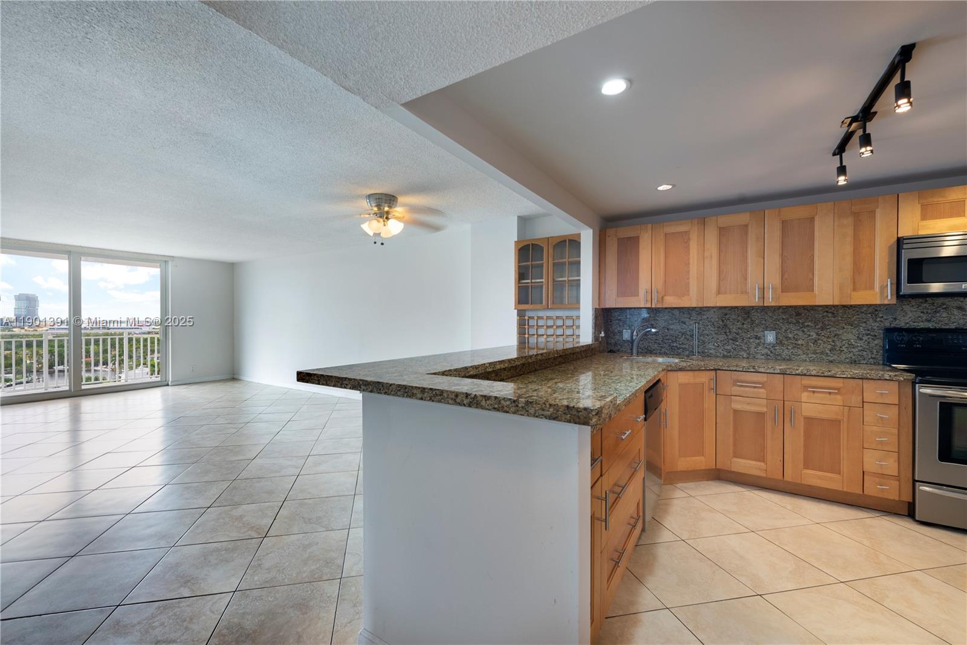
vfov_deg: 81.2
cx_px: 484
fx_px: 376
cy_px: 322
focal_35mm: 14
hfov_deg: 104.2
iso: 640
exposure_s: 1/200
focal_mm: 14
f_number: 9
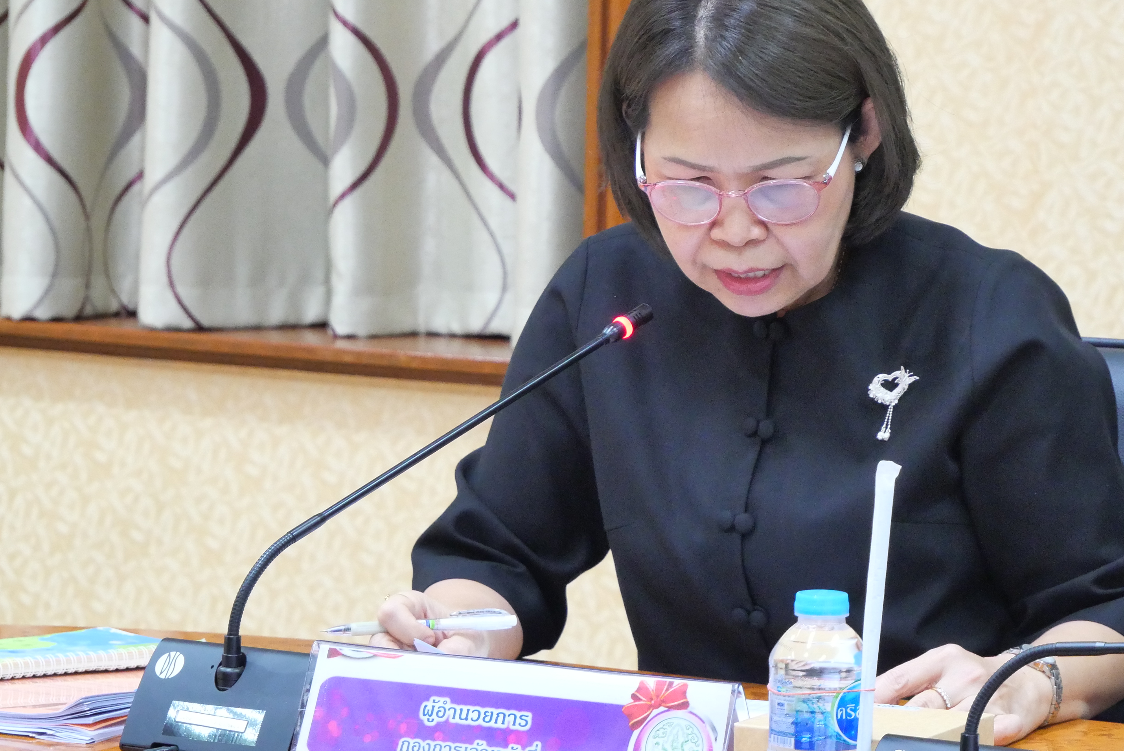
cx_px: 727
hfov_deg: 12.7
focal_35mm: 161
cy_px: 298
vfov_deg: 8.5
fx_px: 5030
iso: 3200
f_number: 5.6
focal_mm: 60
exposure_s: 1/20
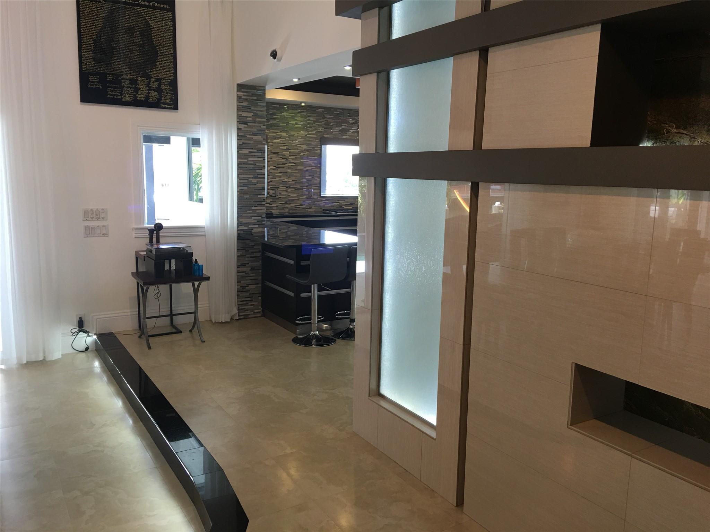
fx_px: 595
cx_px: 355
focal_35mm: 29
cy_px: 266
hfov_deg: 61.7
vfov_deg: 48.2
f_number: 2.2
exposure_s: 1/15
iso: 32
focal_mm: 4.15
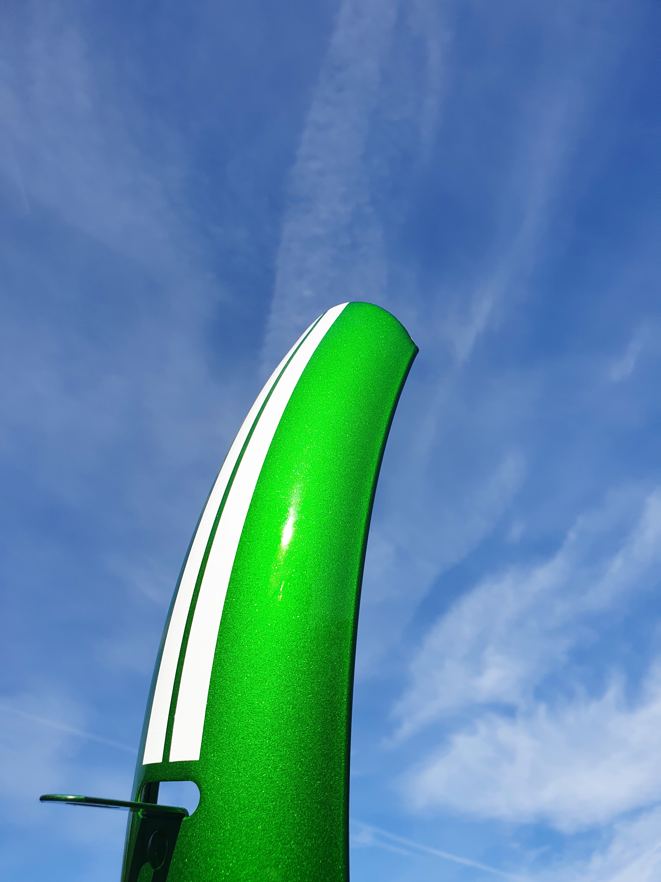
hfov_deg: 53.1
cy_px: 441
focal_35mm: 26
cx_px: 330
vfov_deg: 67.3
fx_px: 662
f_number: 2.4
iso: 50
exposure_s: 1/1969
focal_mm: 4.3
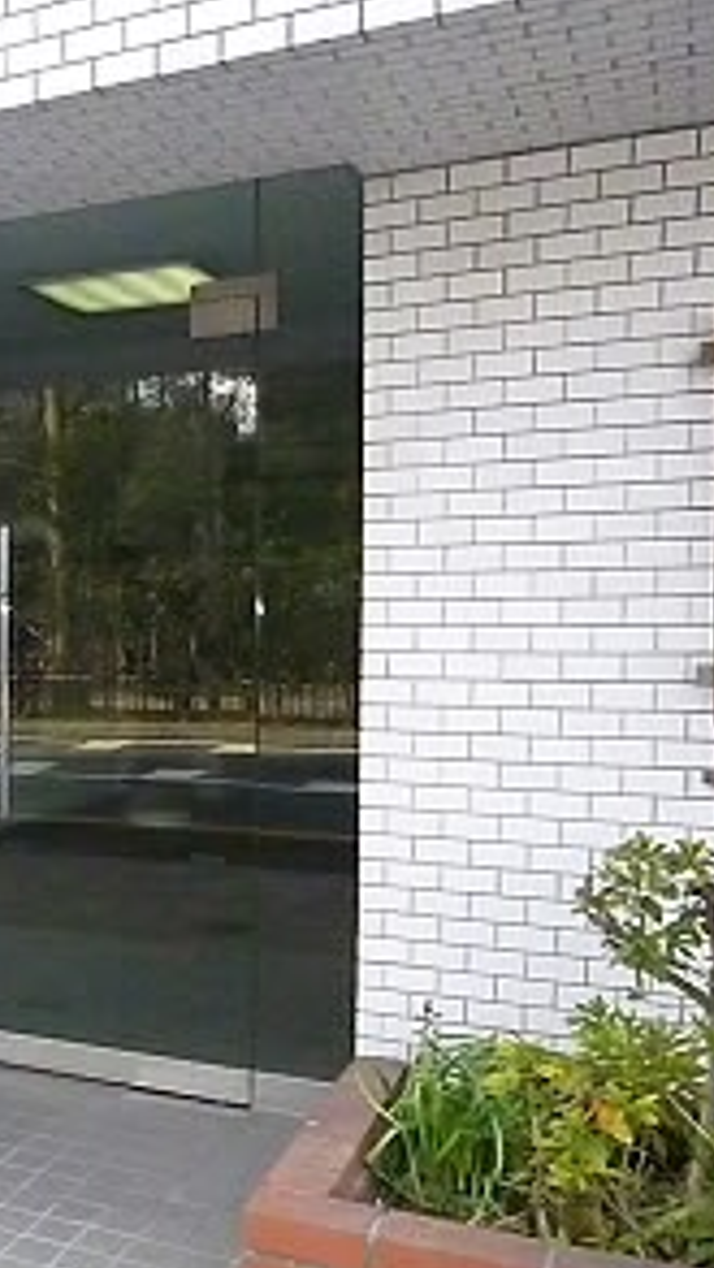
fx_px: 1345
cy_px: 690
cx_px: -160
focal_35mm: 40
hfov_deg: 26.2
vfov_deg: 50.4
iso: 1600
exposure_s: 1/200
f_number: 9
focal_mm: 4.5
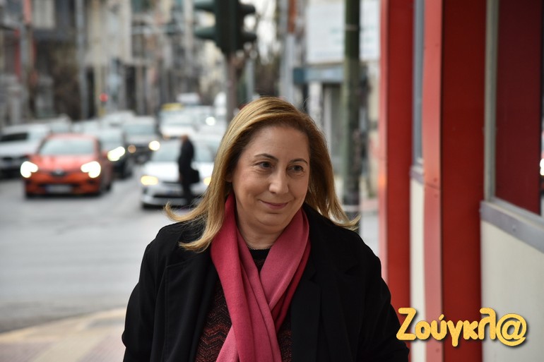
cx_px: 272
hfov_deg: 17.1
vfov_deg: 11.4
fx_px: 1813
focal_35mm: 120
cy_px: 181
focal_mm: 120
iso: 1000
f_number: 5.6
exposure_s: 1/320
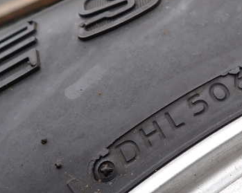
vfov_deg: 35.7
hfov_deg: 41.9
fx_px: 301
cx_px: 194
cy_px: 102
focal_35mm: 42
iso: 100
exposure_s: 1/100
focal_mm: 4.5
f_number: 2.8
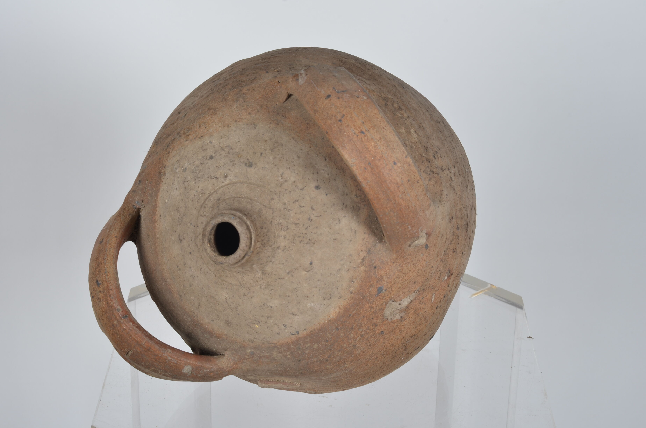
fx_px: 1343
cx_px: 323
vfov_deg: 18.1
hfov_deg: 27.0
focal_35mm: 75
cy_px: 214
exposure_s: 1/125
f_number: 14
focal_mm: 50
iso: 100
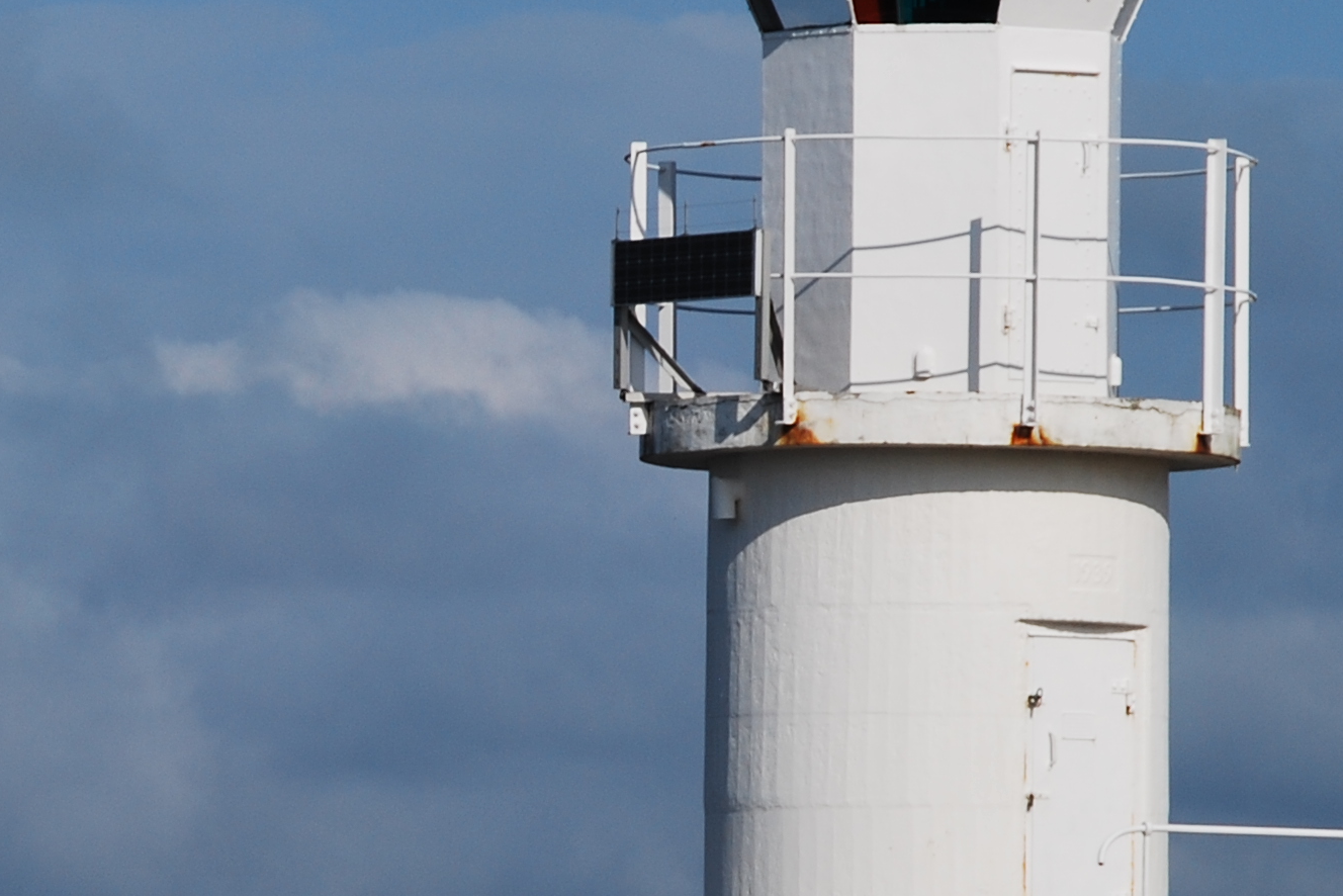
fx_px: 16007
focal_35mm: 429
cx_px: 214
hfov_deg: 4.8
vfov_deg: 3.2
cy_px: 653
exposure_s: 1/400
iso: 100
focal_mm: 98
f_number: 11
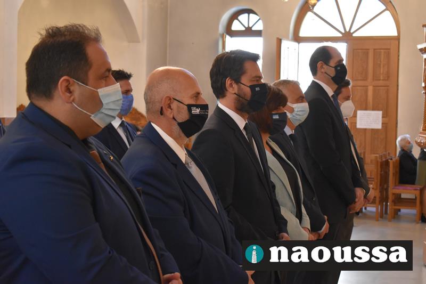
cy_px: 142
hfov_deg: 28.1
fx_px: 852
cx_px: 213
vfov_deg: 18.9
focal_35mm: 72
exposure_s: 1/125
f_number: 5.3
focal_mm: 48
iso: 3200
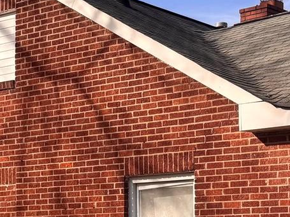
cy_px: 211
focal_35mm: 108
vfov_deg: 13.5
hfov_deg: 18.2
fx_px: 905
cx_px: 112
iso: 80
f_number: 1.78
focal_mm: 6.76
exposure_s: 1/3413
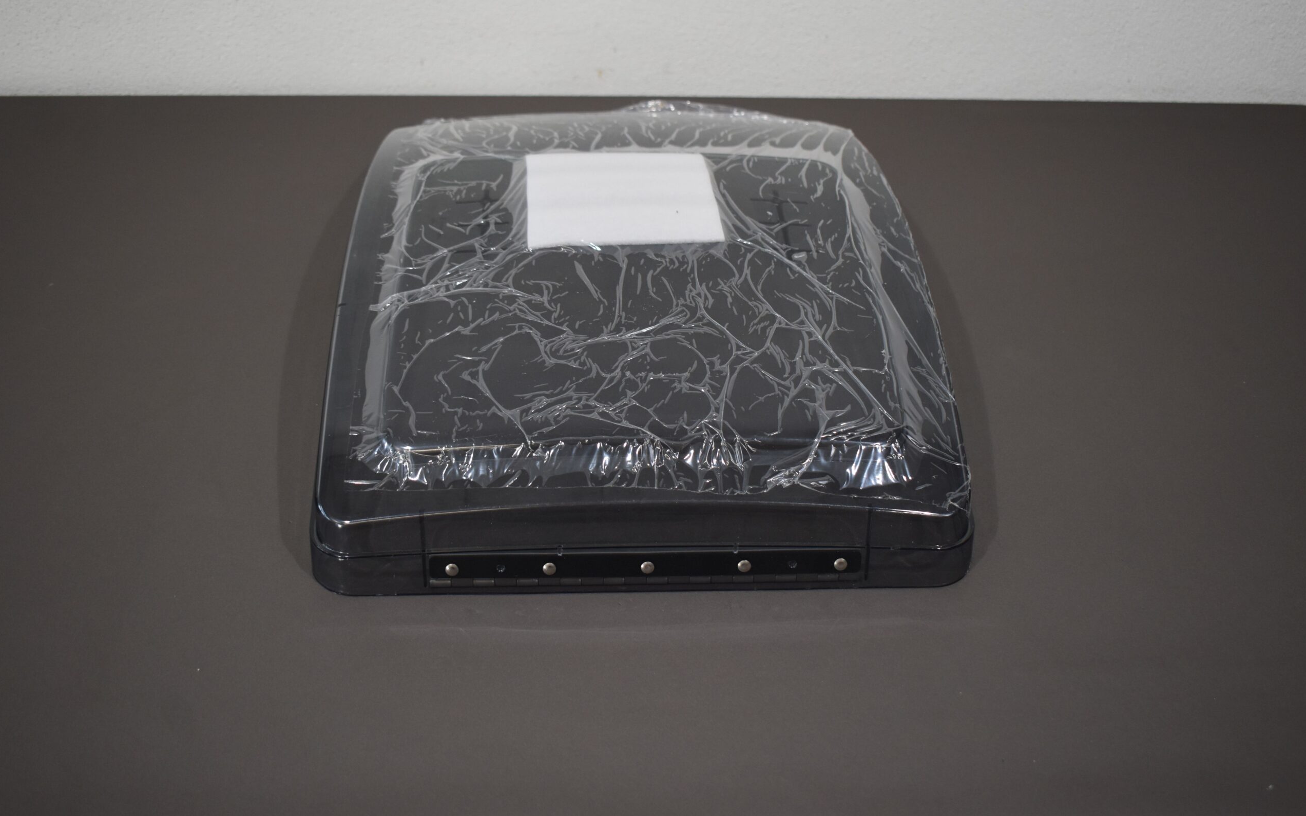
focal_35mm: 40
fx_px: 1424
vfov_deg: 32.0
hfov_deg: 49.3
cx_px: 654
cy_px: 383
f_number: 4
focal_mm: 26
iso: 720
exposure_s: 1/250
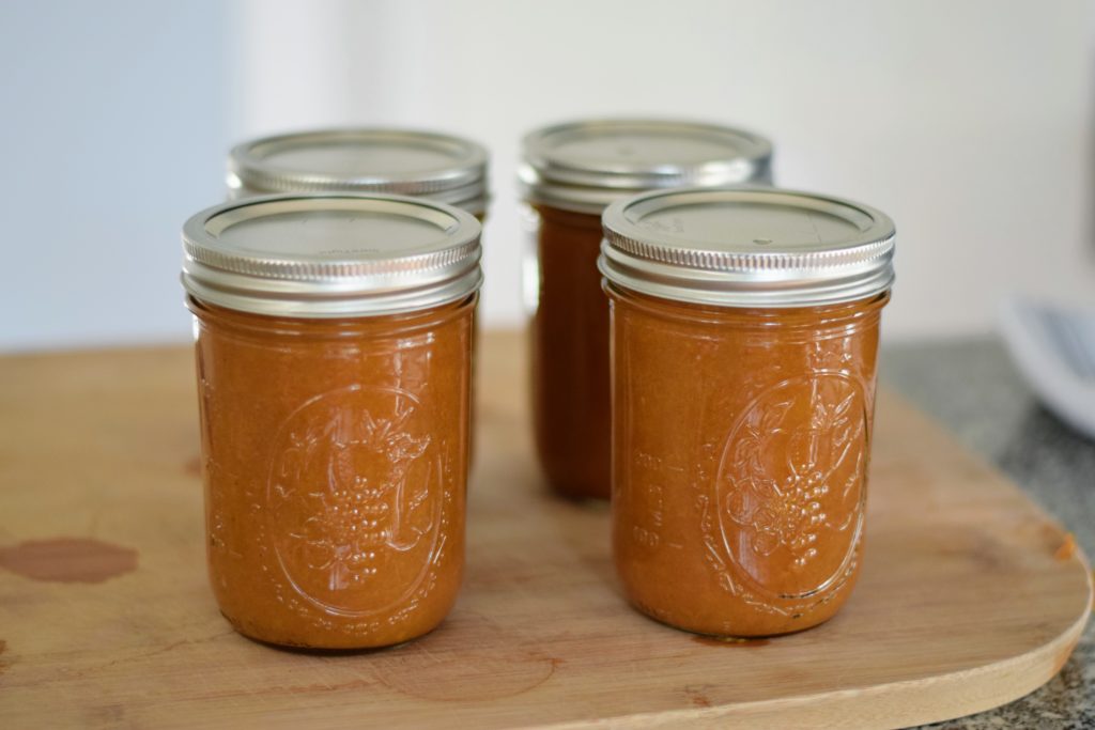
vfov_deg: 18.2
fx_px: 2281
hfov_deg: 27.0
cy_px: 365
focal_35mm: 75
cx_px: 548
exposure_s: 1/400
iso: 800
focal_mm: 50
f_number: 1.8
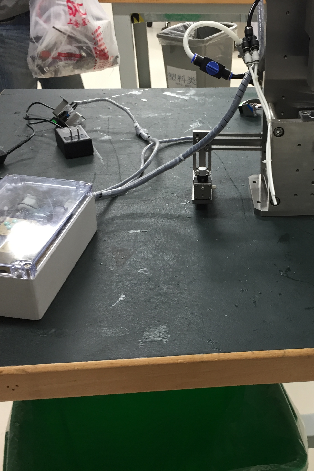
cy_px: 231
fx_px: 536
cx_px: 245
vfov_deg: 47.4
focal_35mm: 41
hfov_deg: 31.9
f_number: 2.2
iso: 80
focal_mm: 4.15
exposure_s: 1/33
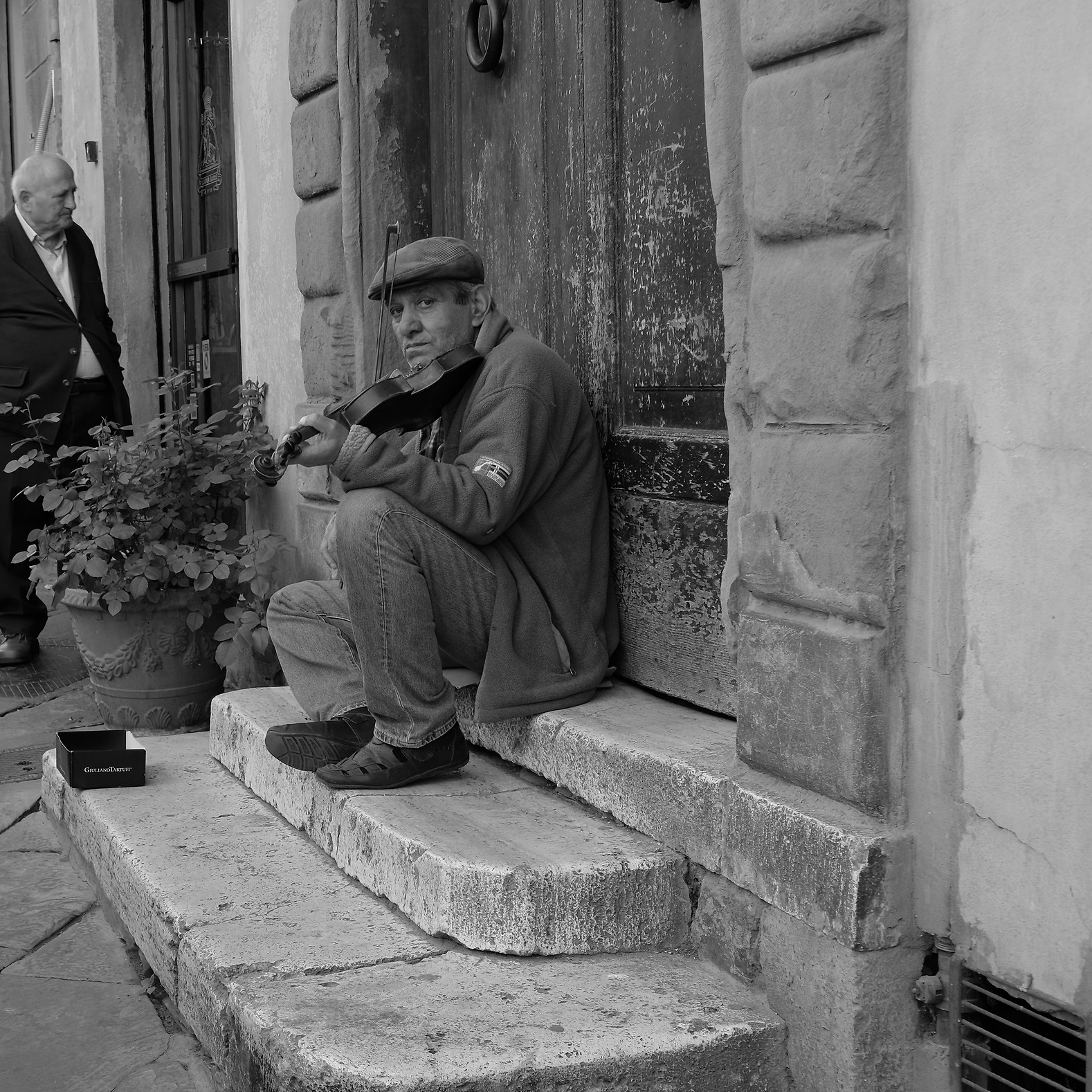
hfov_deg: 31.7
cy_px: 539
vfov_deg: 32.2
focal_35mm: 53
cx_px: 289
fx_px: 1892
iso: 200
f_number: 5.6
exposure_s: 1/105
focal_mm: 27
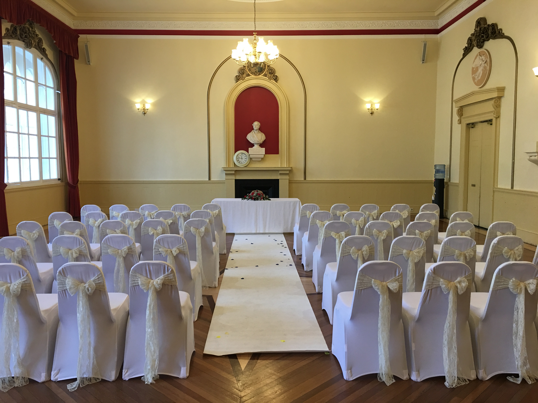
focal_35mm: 29
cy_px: 202
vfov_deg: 48.2
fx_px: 451
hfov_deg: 61.7
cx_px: 269
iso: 50
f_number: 2.2
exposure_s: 1/33
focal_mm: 4.15
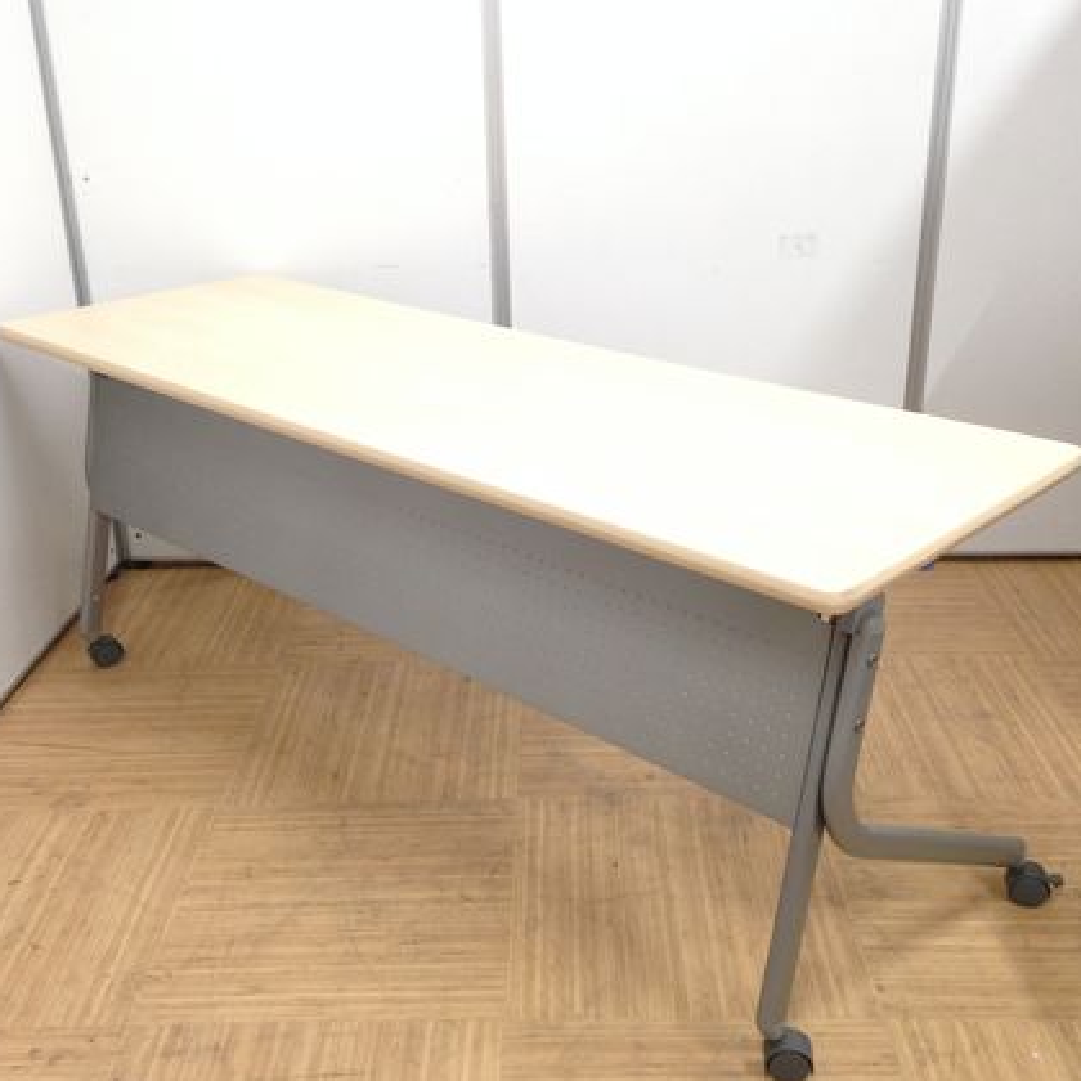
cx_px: 543
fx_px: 1413
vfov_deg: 41.9
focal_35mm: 40
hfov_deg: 41.9
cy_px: 528
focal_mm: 4.12
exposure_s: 1/20
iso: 100
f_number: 2.4
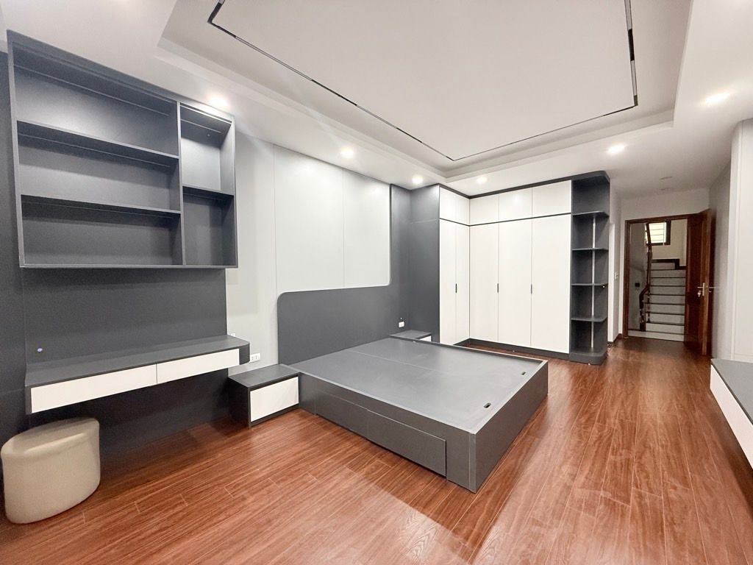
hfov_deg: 102.1
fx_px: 305
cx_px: 376
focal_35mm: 14
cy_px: 282
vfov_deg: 85.7
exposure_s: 1/100
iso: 320
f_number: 2.2
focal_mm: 2.22
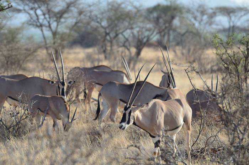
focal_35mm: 495
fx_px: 3415
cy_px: 82
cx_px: 124
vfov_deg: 2.8
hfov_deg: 4.2
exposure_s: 1/400
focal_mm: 330
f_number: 5.3
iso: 200
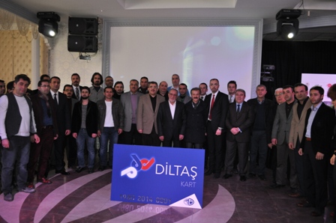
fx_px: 252
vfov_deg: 47.9
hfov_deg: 67.4
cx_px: 168
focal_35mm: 27
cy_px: 112
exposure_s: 1/60
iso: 800
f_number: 3.5
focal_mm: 18
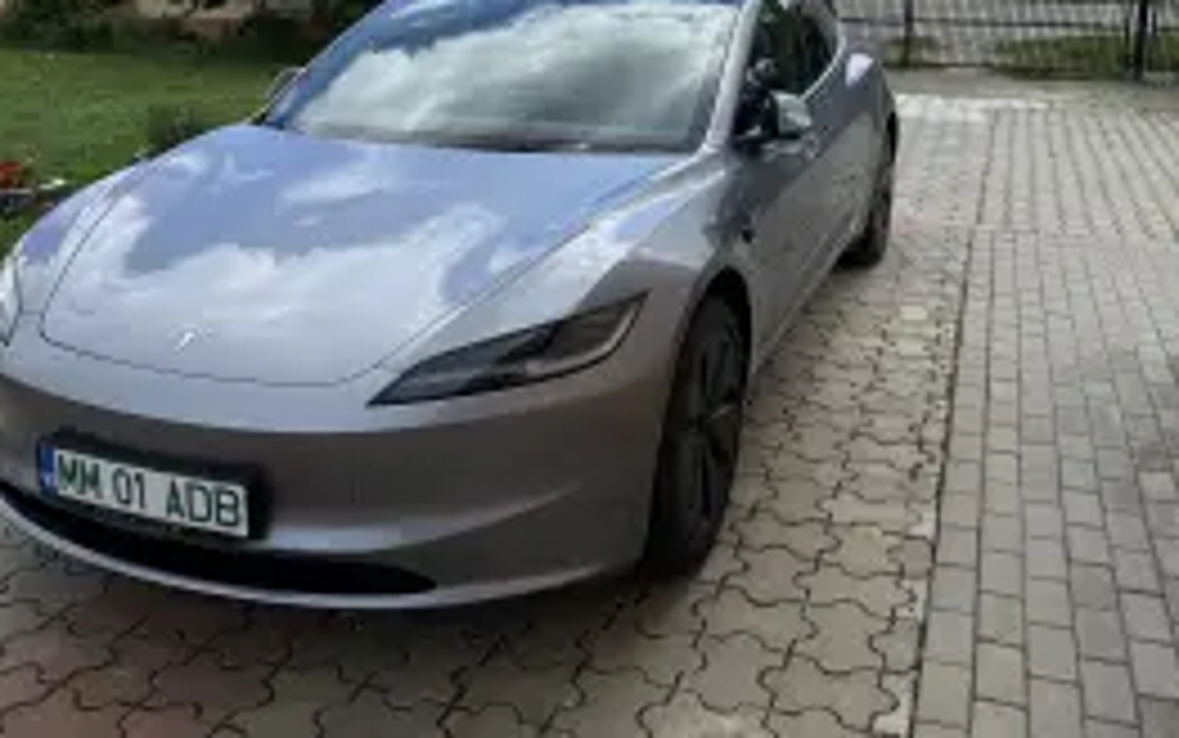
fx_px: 1125
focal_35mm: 35
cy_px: 158
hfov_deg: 55.3
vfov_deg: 35.3
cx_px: 616
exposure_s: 1/4405
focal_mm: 6.76
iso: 100
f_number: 1.78
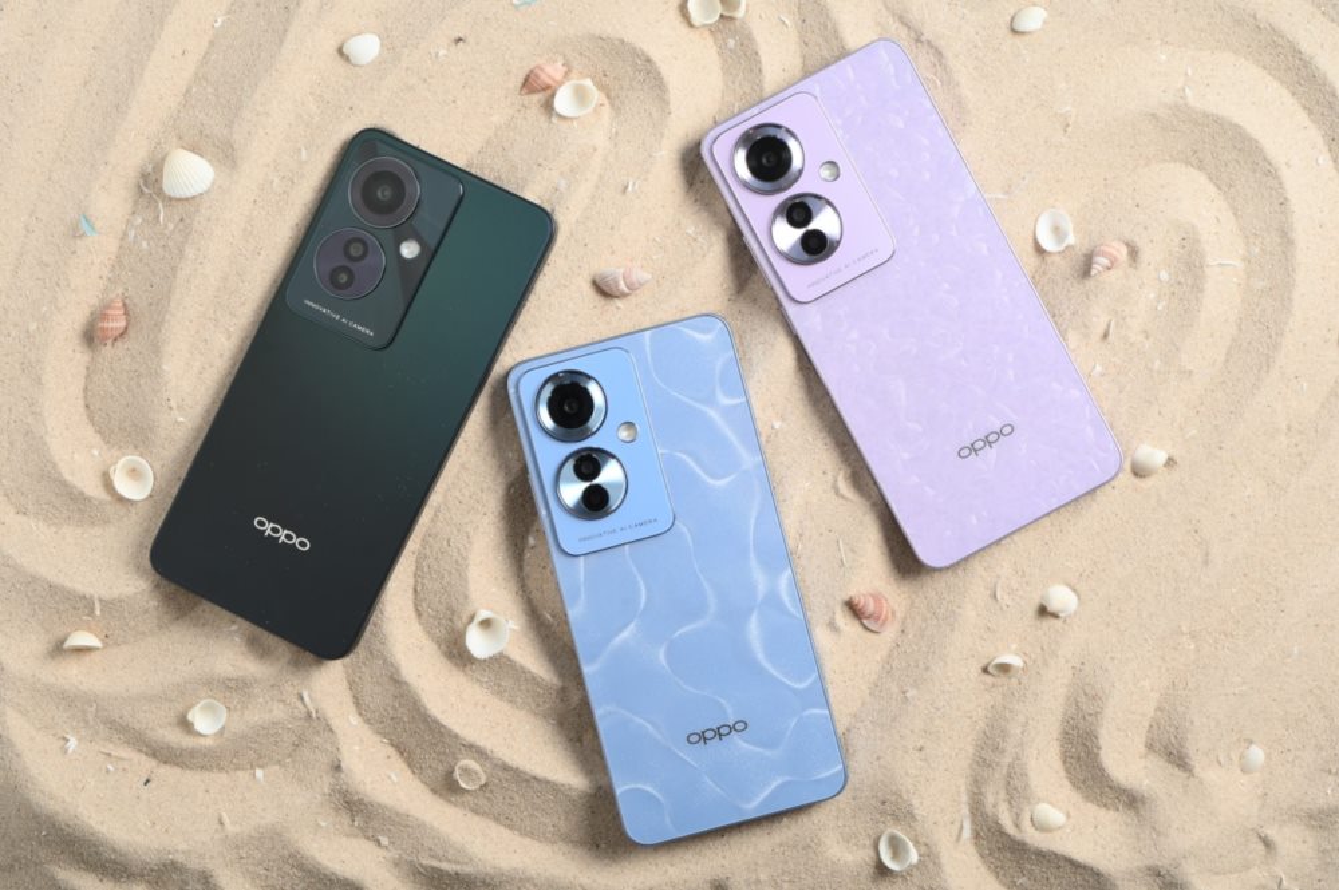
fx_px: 2601
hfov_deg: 28.9
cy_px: 445
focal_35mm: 70
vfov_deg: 19.4
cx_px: 670
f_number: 11
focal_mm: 70
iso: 200
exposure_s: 1/125
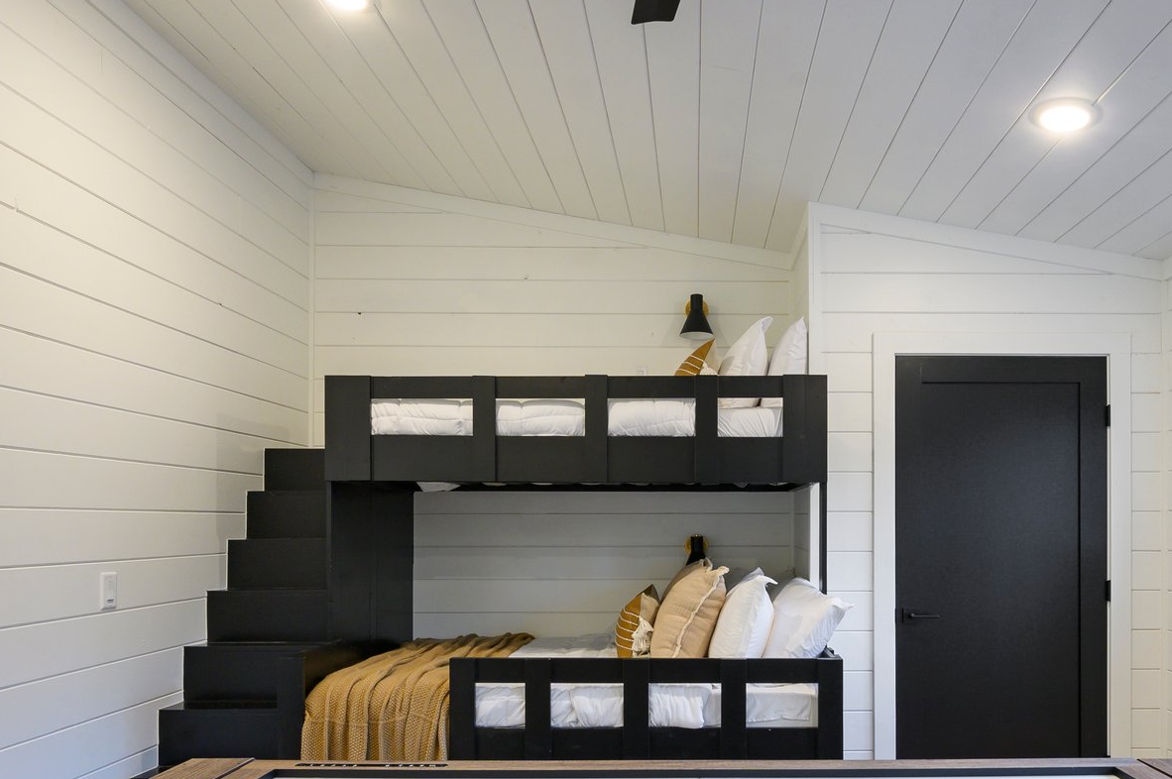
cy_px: 527
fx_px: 846
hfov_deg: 68.6
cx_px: 716
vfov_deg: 48.5
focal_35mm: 26
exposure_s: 1/10
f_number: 9
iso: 400
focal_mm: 15
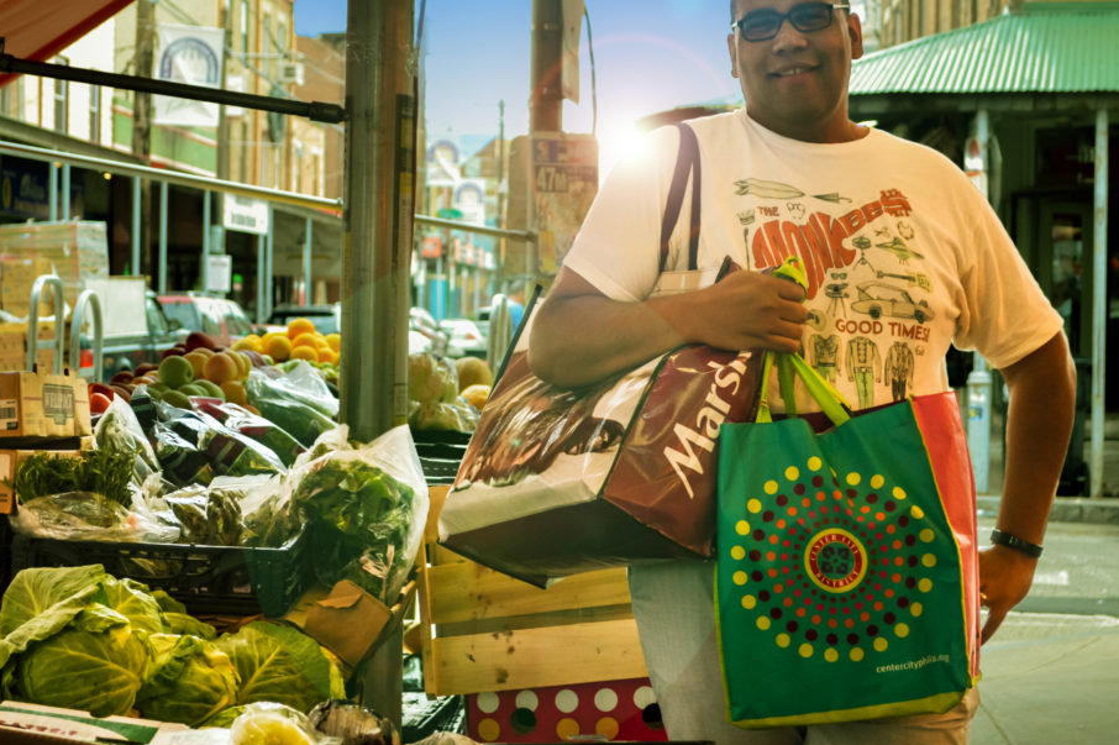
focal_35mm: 75
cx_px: 558
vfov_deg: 18.2
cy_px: 334
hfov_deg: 27.0
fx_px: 2330
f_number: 5.3
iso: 400
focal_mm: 44
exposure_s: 1/100
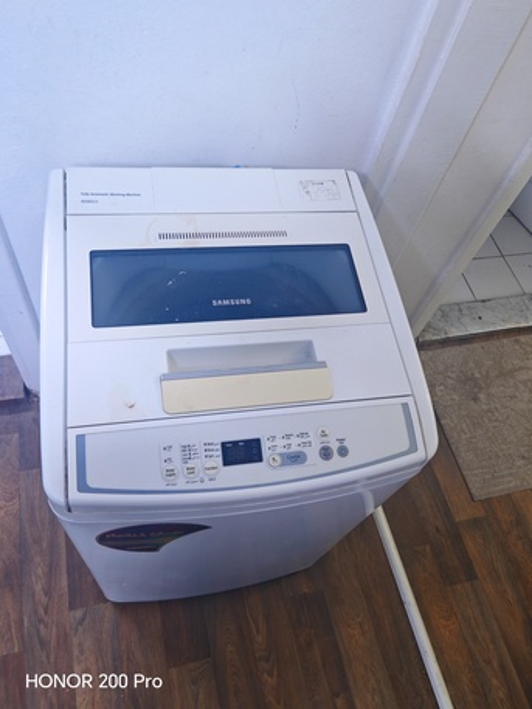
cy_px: 354
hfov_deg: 51.4
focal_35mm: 27
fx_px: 553
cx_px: 266
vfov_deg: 65.3
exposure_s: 1/30
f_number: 1.9
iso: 1000
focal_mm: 6.67
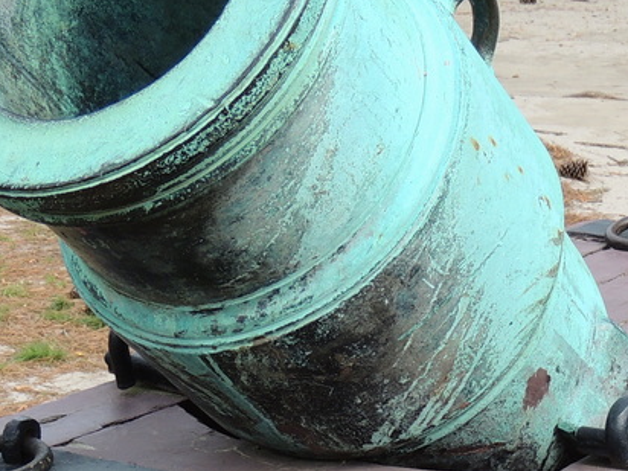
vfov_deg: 10.1
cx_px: 436
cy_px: 505
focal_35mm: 146
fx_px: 2649
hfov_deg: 13.5
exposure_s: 1/400
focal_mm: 8.3
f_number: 3.5
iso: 100
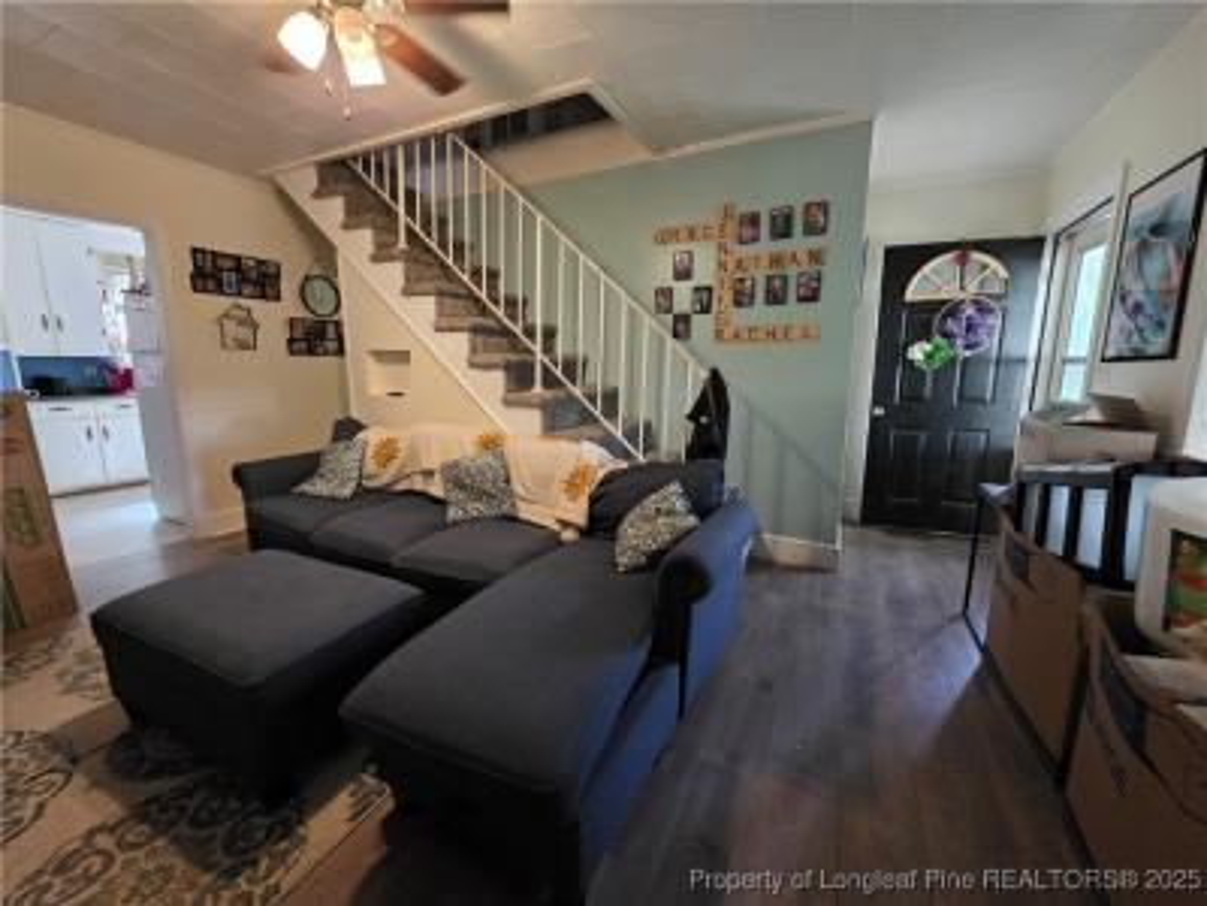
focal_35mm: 13
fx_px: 453
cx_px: 604
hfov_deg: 106.2
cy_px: 453
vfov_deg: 89.9
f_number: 1.9
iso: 800
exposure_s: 1/60
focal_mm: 2.2
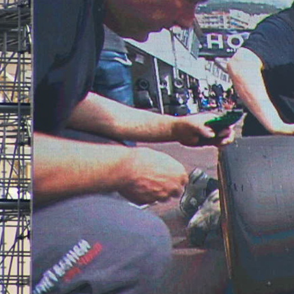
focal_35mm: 1421
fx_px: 13654
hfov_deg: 1.2
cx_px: 441
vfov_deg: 1.2
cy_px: 45
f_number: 6.3
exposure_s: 1/640
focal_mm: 300
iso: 200
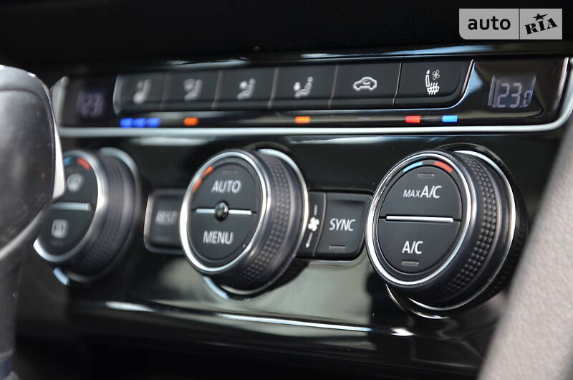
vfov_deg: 10.1
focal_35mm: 135
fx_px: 2144
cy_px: 190
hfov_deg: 15.2
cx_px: 286
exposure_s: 1/60
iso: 450
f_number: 5.6
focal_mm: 90
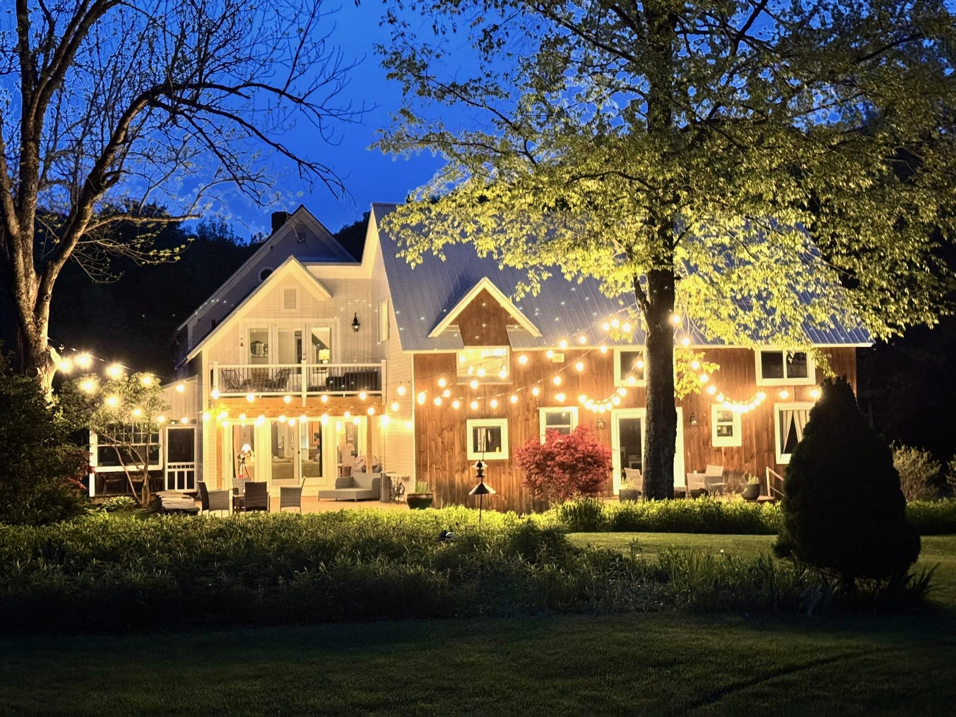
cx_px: 478
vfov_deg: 30.3
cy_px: 358
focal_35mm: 48
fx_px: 1326
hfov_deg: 39.7
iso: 800
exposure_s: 1/15
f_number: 1.78
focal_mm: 6.76
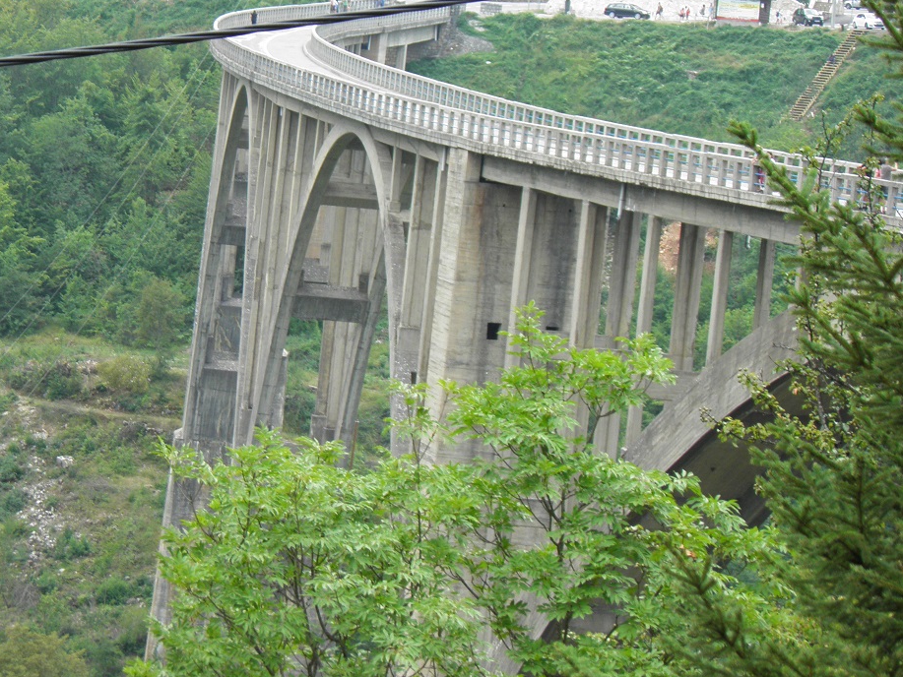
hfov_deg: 11.5
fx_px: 4461
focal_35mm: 171
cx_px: 215
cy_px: 235
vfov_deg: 8.7
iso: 50
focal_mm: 20.2
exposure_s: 1/60
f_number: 4
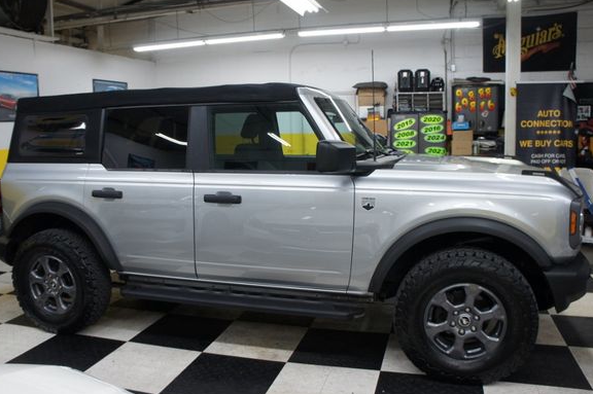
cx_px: 283
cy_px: 191
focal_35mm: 30
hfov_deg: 61.9
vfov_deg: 43.5
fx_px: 494
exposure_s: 1/30
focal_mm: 18
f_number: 3.5
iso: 250
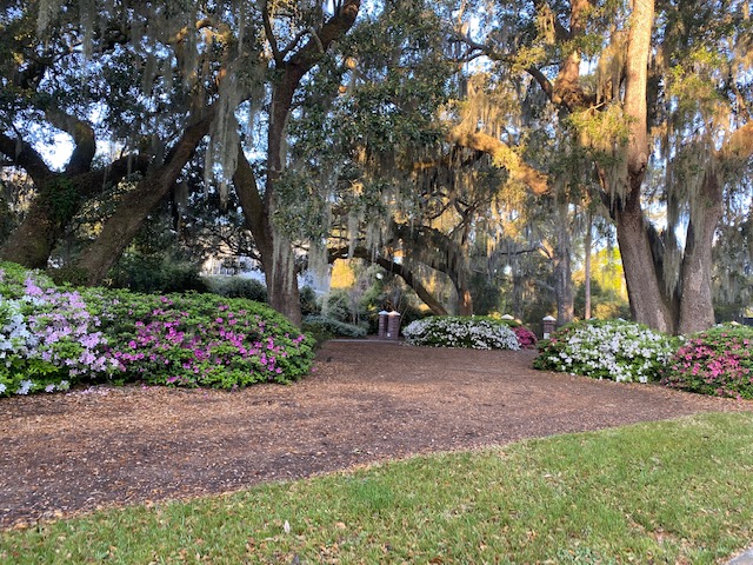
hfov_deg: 67.3
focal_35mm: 26
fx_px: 566
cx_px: 376
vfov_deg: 53.1
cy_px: 282
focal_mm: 4.25
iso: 64
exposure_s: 1/121
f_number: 1.8
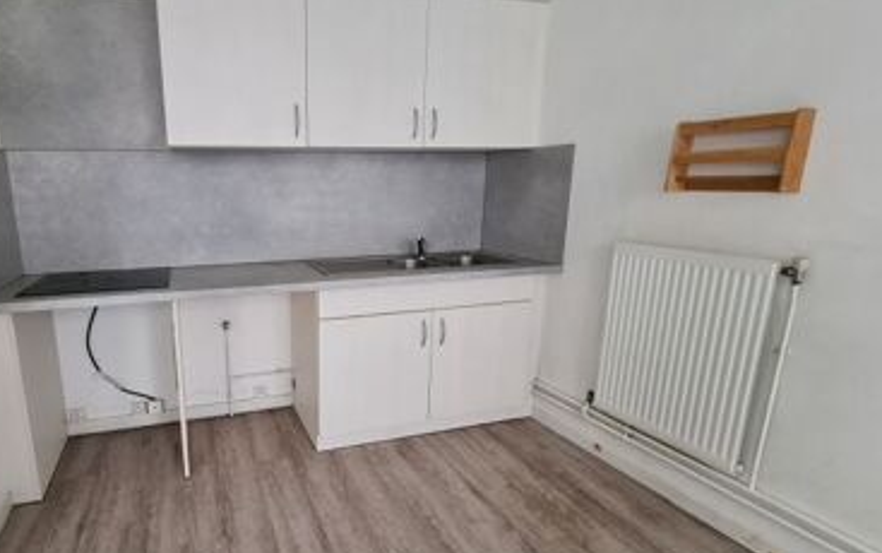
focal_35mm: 18
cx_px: 310
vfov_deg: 65.1
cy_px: 289
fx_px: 433
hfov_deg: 88.5
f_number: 2.2
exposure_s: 1/33
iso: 400
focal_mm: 2.2
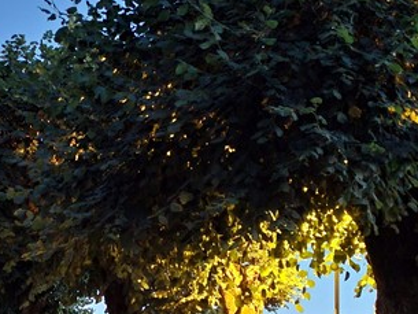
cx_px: 78
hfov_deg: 29.5
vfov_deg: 22.8
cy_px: 231
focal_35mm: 64
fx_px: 773
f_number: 1.5
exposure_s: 1/8
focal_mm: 4.3
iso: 1250
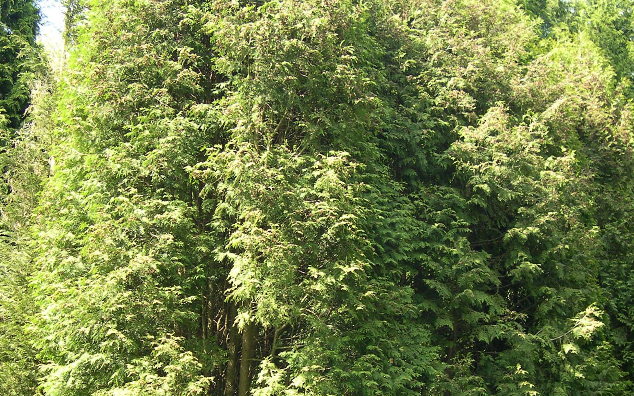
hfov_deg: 34.5
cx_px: 323
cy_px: 289
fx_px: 1019
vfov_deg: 21.8
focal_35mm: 59
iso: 100
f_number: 2.8
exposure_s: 1/137
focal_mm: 8
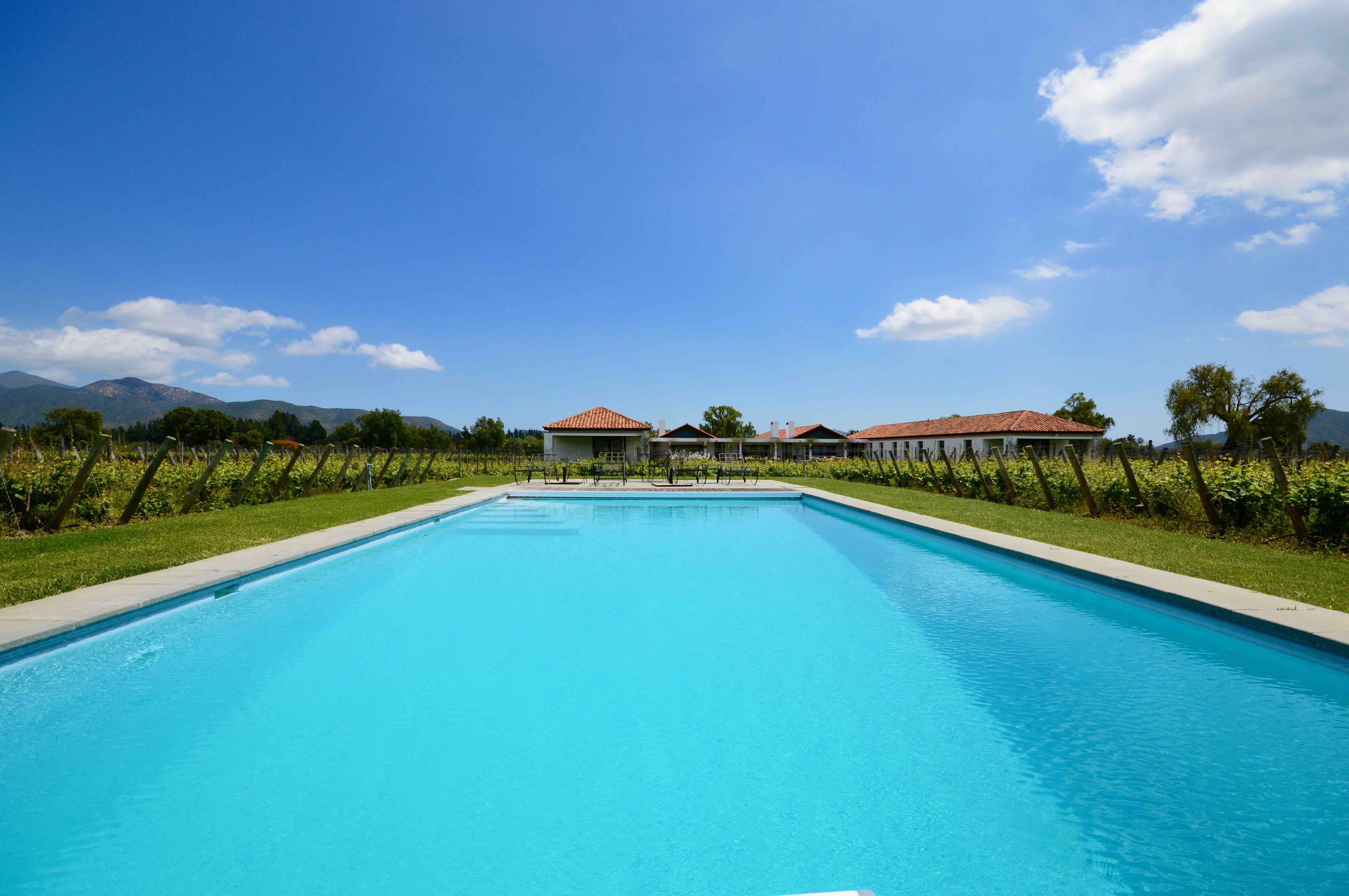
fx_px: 562
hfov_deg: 100.4
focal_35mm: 15
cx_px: 674
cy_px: 448
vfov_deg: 77.2
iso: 220
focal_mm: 10
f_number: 11
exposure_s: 1/500
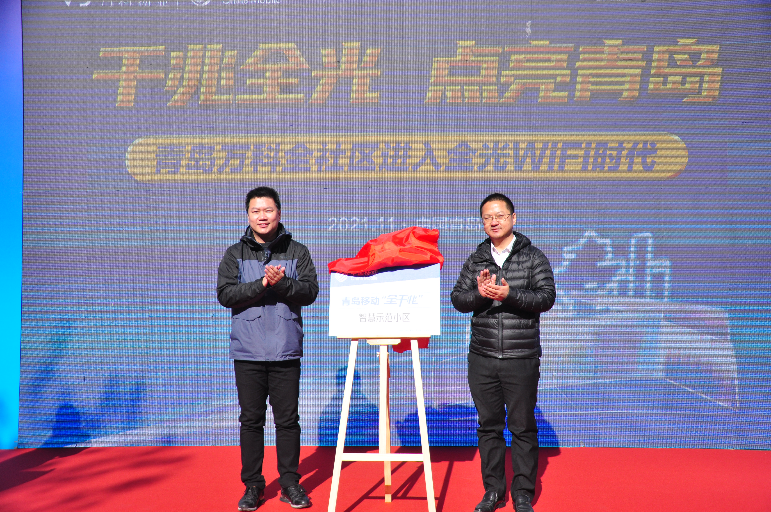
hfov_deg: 51.3
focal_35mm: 38
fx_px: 802
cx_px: 386
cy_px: 256
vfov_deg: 35.4
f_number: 4
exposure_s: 1/4000
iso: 400
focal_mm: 25
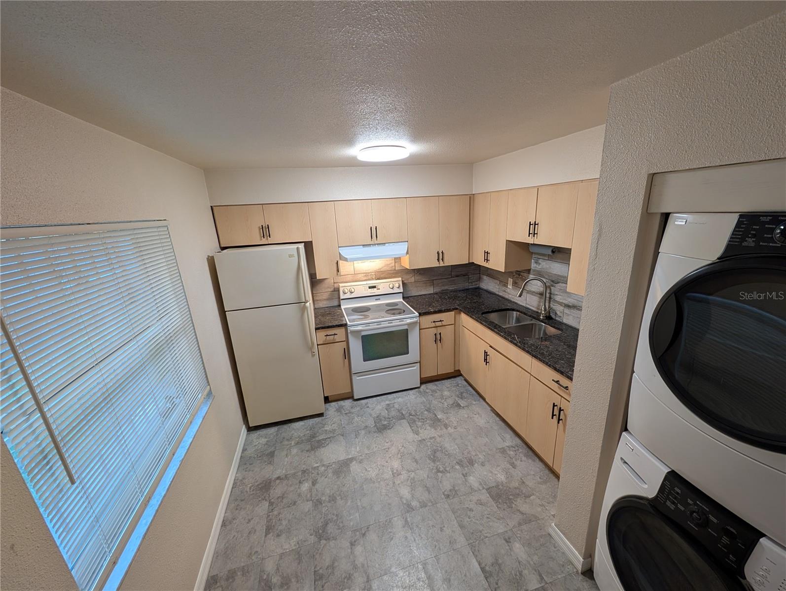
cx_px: 393
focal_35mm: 12
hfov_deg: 110.5
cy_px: 296
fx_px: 273
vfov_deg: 94.6
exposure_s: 1/30
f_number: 1.7
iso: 74
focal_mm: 2.02
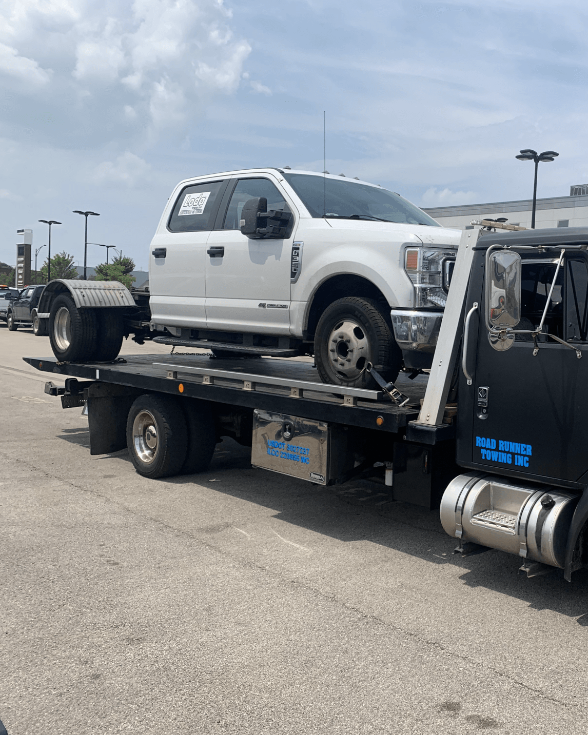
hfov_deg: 41.2
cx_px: 483
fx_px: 740
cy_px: 368
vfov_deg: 52.9
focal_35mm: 34
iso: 25
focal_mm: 4.25
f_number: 1.8
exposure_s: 1/2915
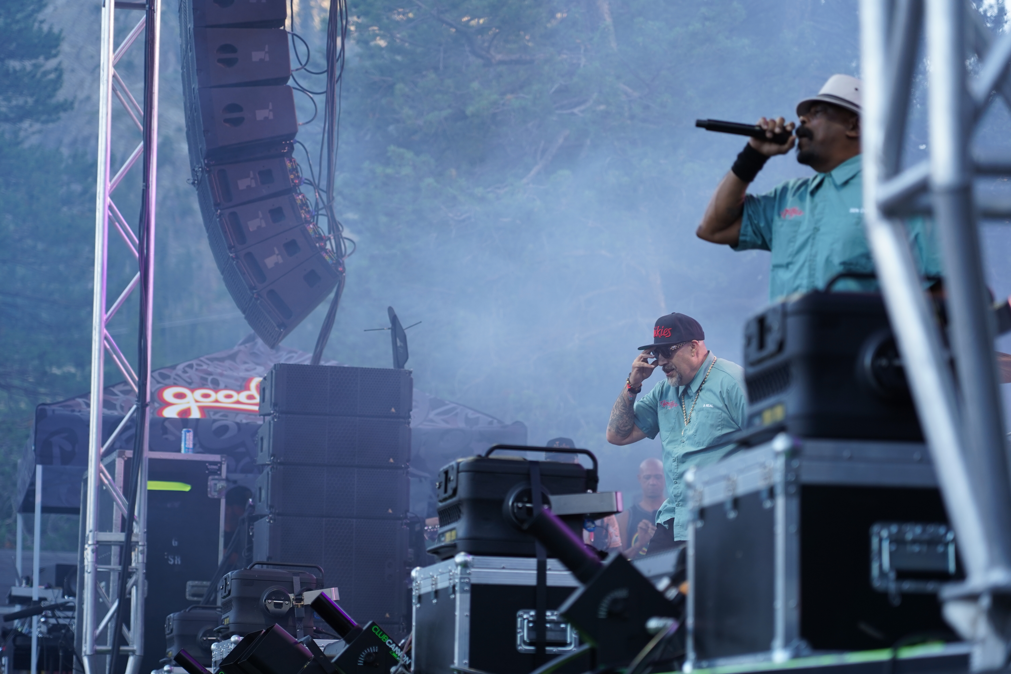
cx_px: 508
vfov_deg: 12.9
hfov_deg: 19.3
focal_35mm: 106
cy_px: 340
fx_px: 2977
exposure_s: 1/160
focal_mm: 105
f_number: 4
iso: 320
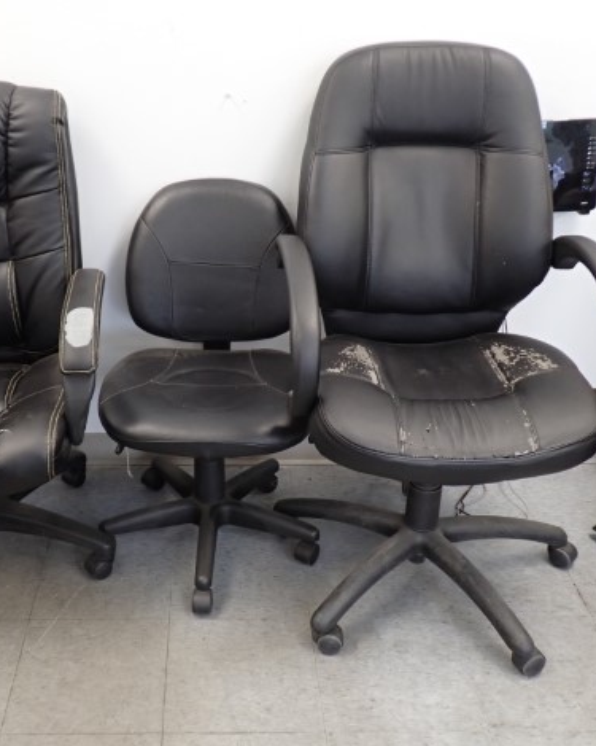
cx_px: 210
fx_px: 882
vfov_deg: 45.8
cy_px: 369
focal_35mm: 40
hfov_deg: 37.0
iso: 250
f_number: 2.3
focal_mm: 5.4
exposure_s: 1/30
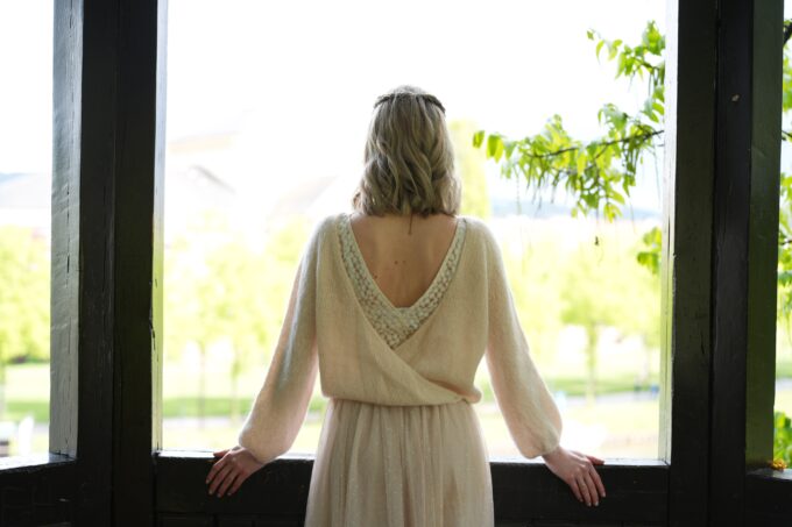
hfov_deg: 33.4
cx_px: 396
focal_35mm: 60
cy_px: 264
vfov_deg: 22.6
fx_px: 1320
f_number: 2.8
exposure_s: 1/160
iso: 125
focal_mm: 60
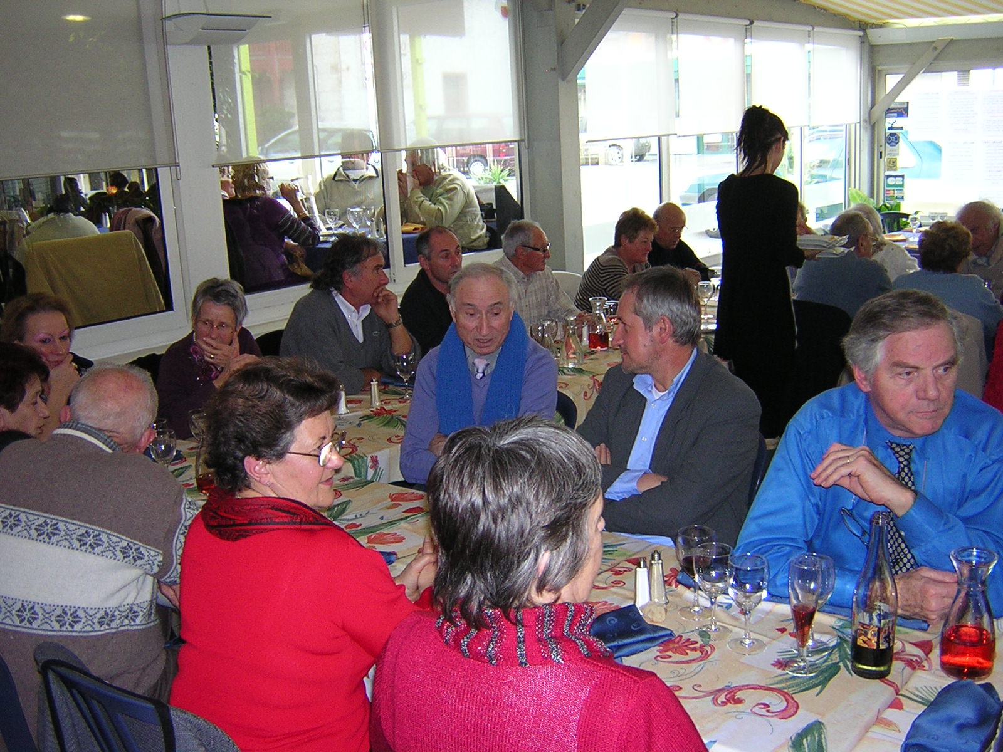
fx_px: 1043
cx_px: 502
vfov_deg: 39.7
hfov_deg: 51.4
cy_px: 376
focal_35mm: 36
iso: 247
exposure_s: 1/60.1
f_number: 2.6
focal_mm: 4.7
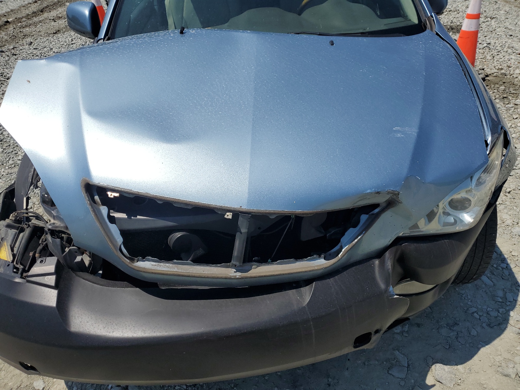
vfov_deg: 53.1
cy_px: 195
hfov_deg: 67.3
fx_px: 391
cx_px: 260
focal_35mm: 26
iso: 50
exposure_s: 1/10000
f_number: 1.5
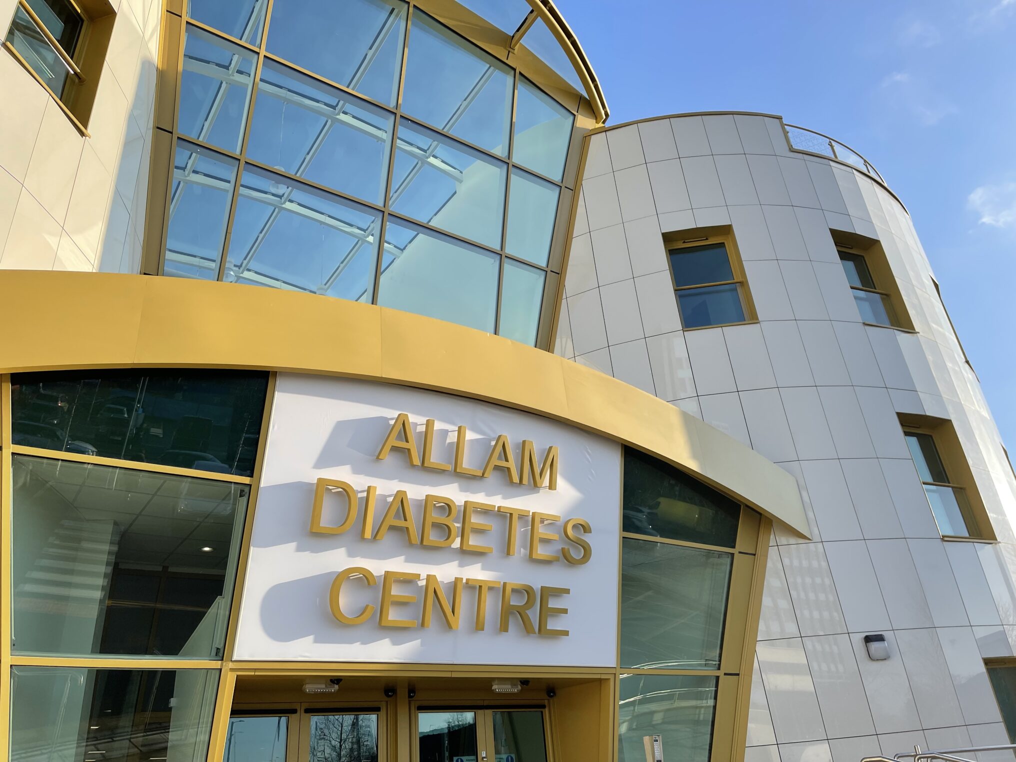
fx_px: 763
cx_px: 508
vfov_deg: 53.1
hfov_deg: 67.3
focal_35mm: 26
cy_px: 381
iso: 32
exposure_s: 1/1795
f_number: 1.6
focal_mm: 5.1
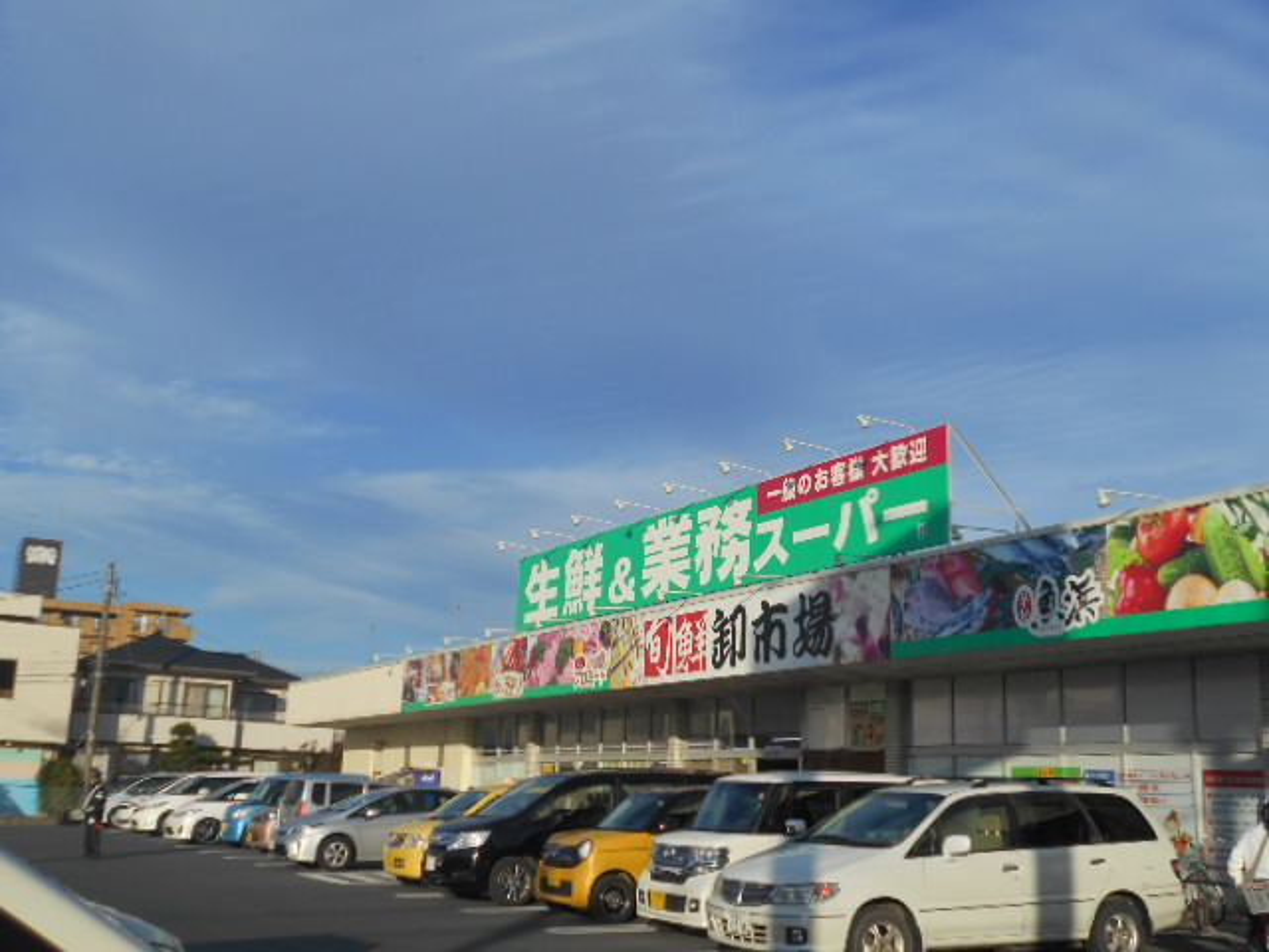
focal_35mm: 39
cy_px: 476
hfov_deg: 47.9
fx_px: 1430
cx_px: 634
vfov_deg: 36.8
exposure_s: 1/1000
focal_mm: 6.7
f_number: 3.9
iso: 80
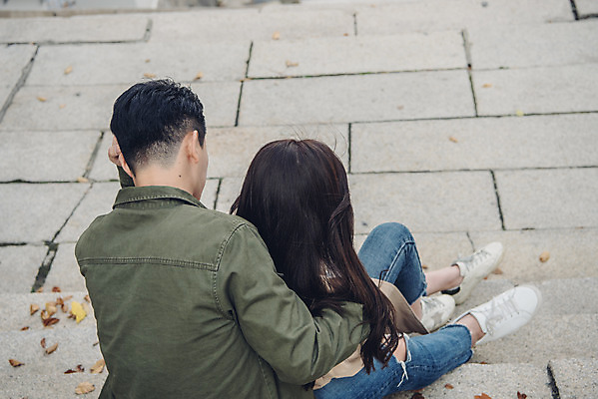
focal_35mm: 55
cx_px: 299
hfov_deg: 36.2
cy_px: 200
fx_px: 914
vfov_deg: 24.6
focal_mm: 55
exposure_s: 1/320
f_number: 4.5
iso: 250
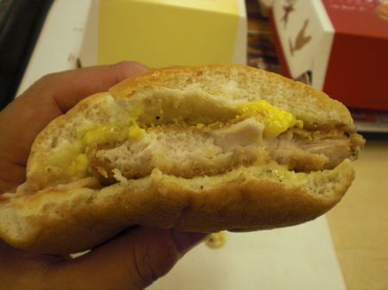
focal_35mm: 38
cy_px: 145
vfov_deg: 37.7
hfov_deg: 49.0
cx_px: 194
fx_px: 426
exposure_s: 1/125
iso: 200
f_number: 3.1
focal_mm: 6.3
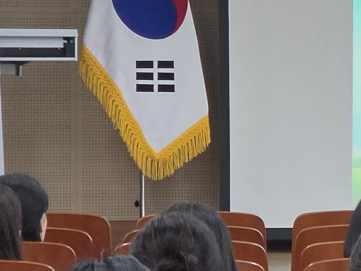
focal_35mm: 327
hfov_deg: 5.9
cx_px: 793
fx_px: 3410
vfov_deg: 4.5
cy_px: 77
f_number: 2.4
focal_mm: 7
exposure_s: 1/120
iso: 200
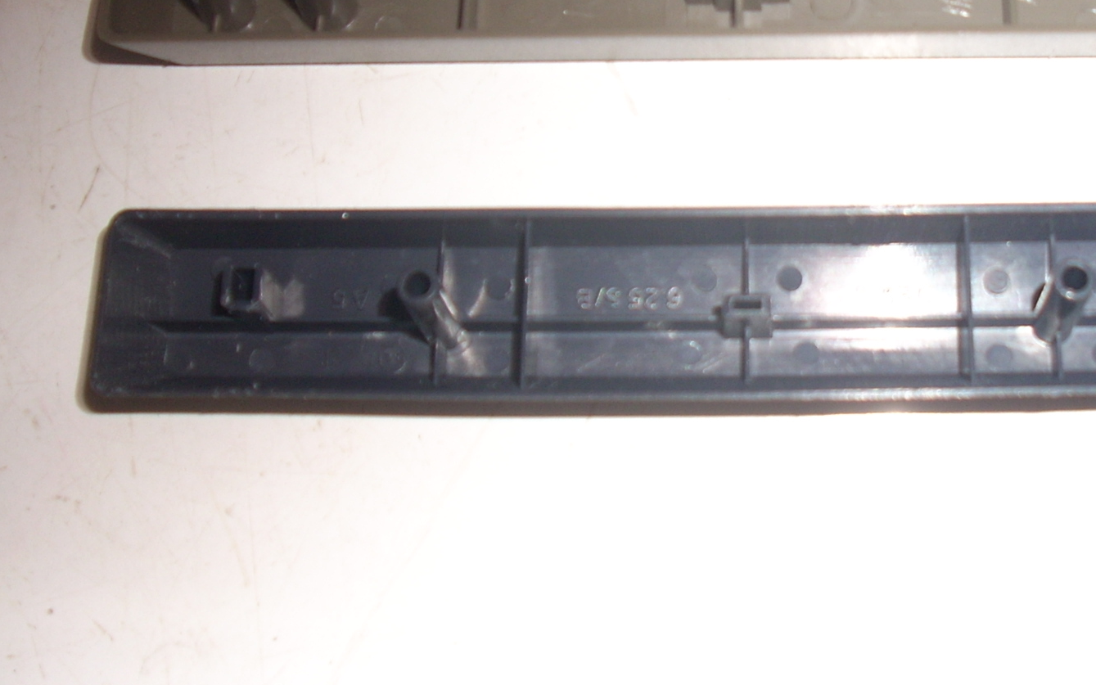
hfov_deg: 33.7
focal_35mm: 60
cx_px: 715
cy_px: 154
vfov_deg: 21.4
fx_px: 1792
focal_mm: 6.2
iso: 64
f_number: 2.8
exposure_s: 1/60
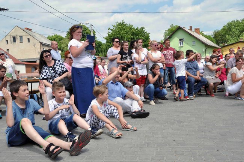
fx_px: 223
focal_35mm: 33
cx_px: 122
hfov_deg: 57.3
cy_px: 81
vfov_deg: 39.9
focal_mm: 22
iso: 250
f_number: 14
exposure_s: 1/250
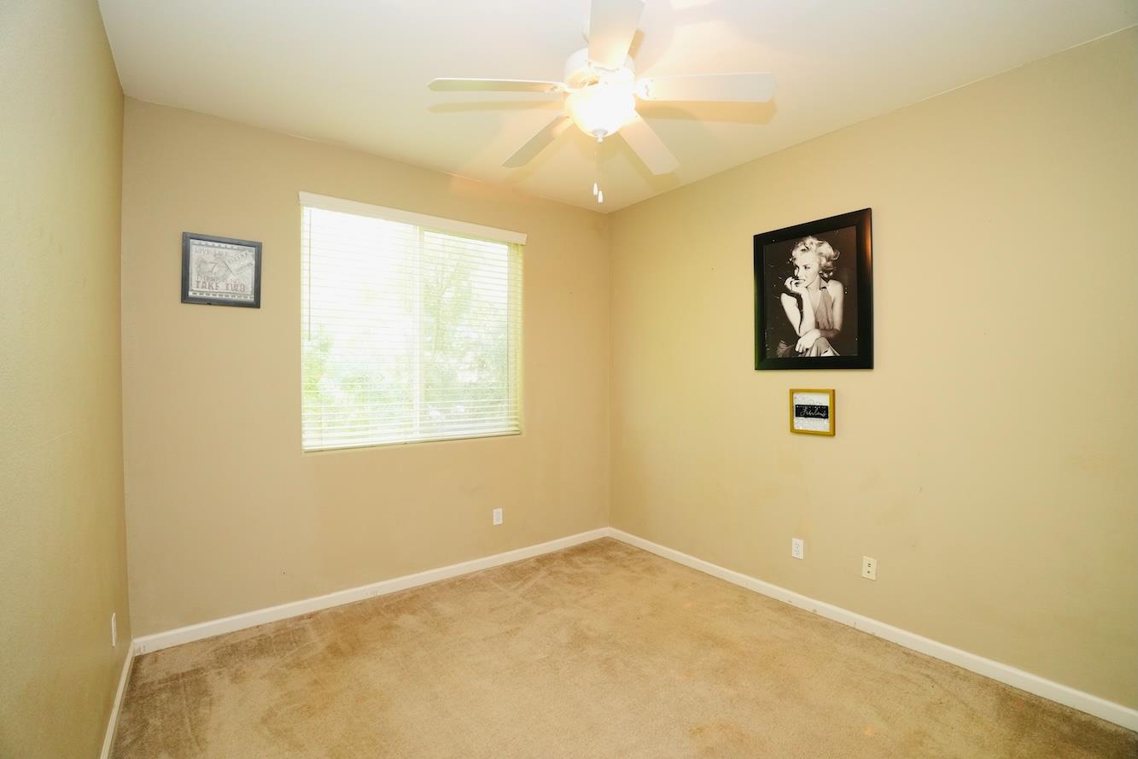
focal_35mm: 15
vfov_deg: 77.3
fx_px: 474
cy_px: 380
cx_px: 569
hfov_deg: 100.4
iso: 1250
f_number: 2.8
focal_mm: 10
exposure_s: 1/60
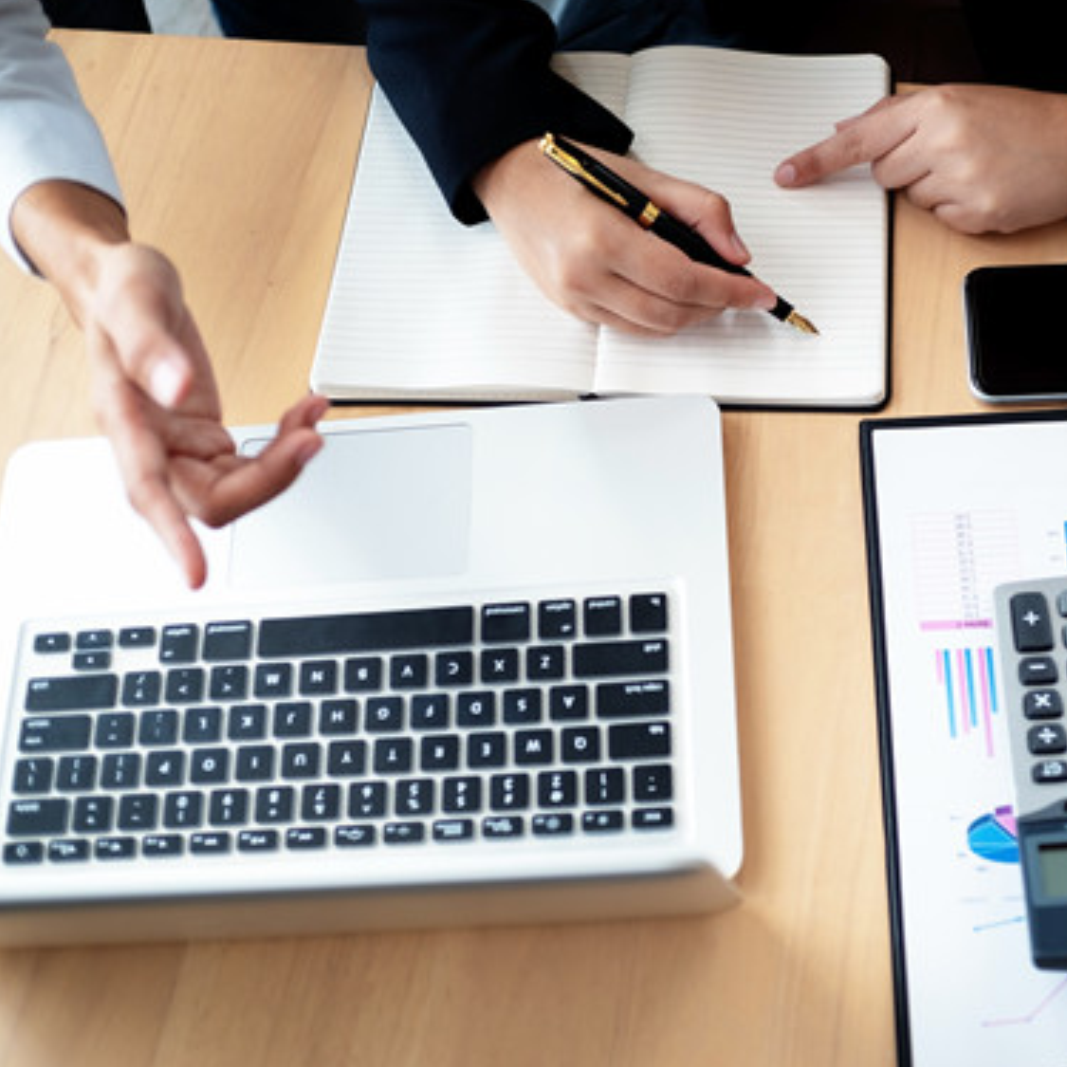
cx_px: 711
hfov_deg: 34.4
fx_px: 1709
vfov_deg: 34.7
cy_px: 504
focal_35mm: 49
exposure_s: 1/500
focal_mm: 24
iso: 250
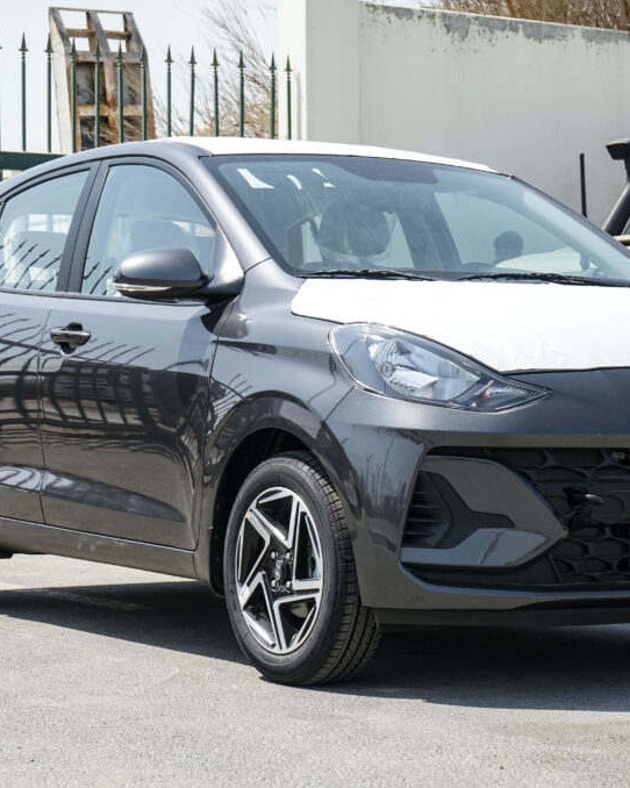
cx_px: 377
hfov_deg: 16.2
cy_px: 396
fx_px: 2215
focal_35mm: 95
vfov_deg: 20.2
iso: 400
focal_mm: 67
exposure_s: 1/640
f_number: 9
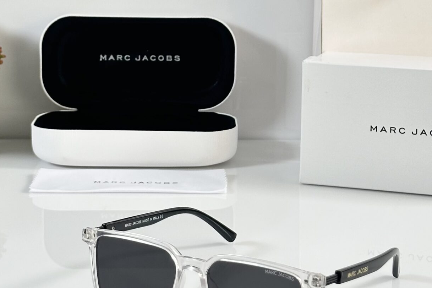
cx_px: 207
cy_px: 62
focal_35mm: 105
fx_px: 1260
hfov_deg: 19.5
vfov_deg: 13.0
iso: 80
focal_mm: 6.86
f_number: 1.78
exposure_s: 1/100
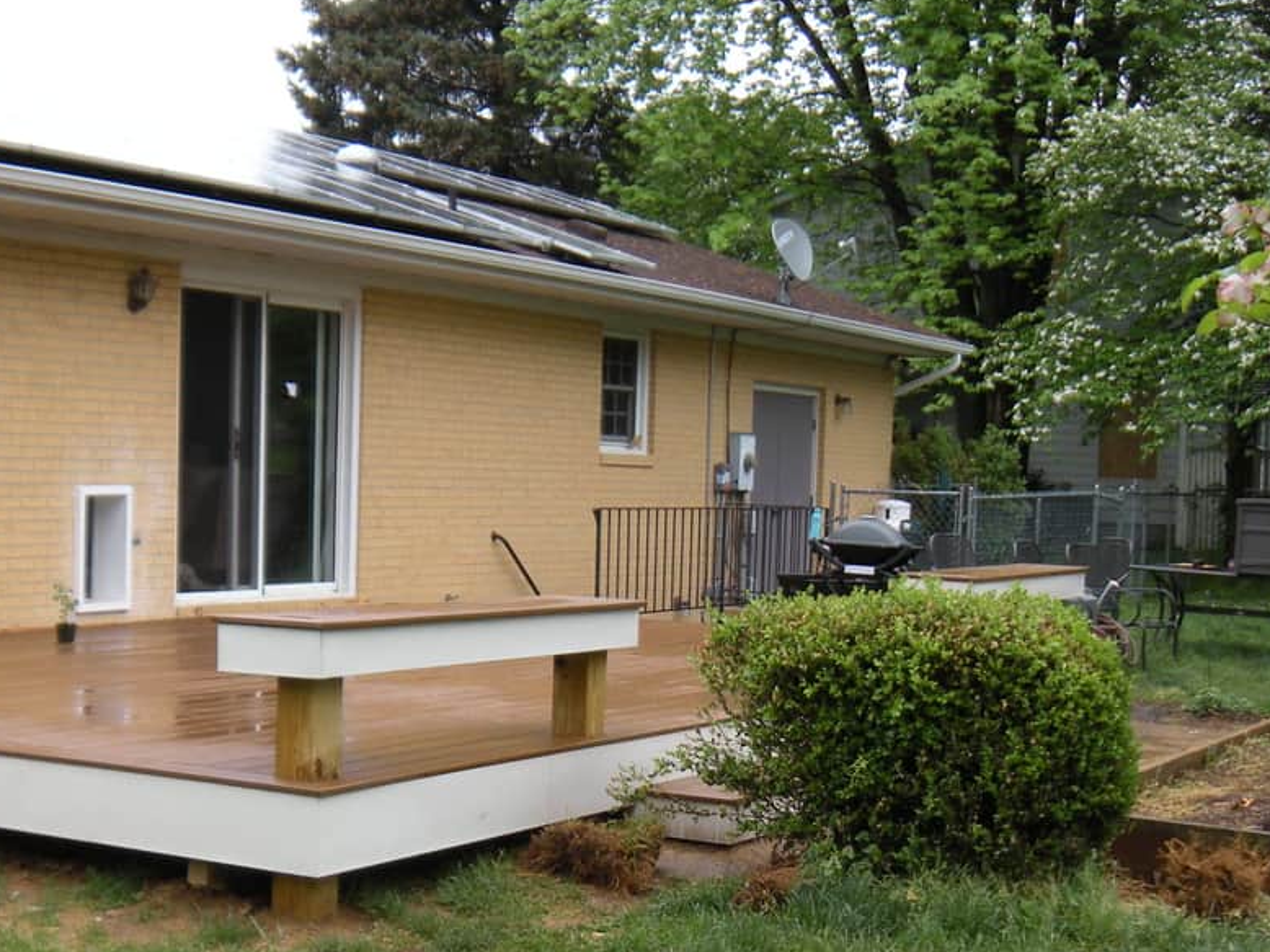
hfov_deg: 31.8
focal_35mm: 60
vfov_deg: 24.0
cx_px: 363
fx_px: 2201
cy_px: 753
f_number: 3.8
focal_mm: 5.9
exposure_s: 1/99.1
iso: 64
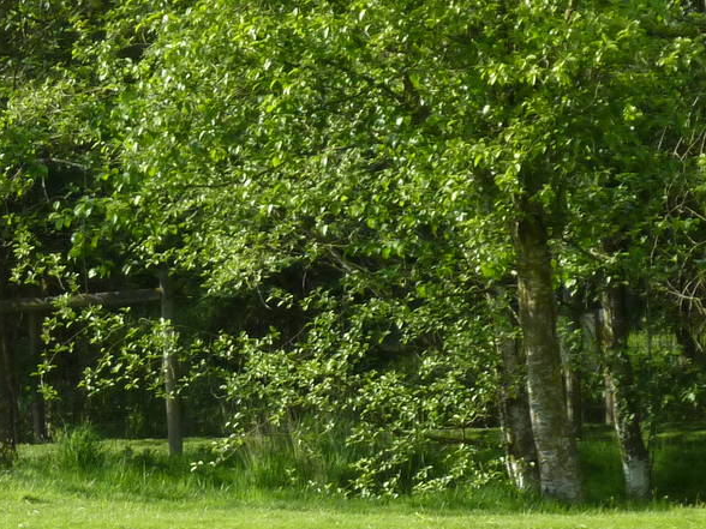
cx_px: 322
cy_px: 633
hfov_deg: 5.3
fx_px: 7607
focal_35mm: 373
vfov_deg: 4.0
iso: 200
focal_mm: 22.5
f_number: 4.5
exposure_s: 1/500
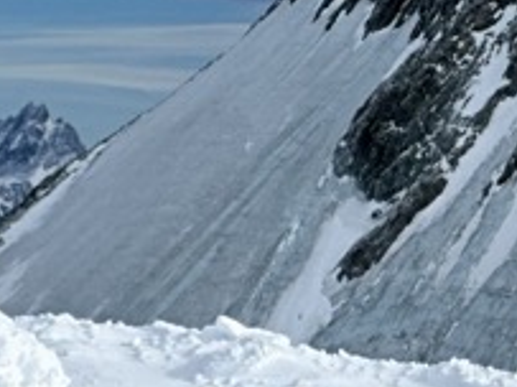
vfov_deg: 3.8
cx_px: 1235
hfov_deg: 5.0
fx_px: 5791
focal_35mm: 388
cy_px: -425
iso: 32
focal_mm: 9
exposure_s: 1/1024
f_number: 2.8
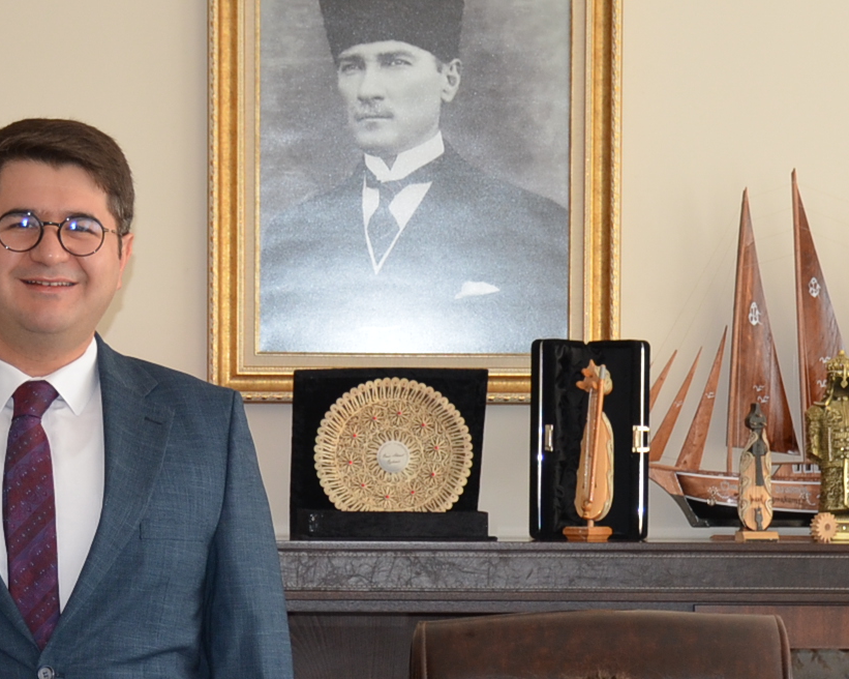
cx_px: 385
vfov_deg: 11.4
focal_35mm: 135
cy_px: 596
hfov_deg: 14.3
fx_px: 3391
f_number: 4
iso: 400
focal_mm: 32
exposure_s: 1/125
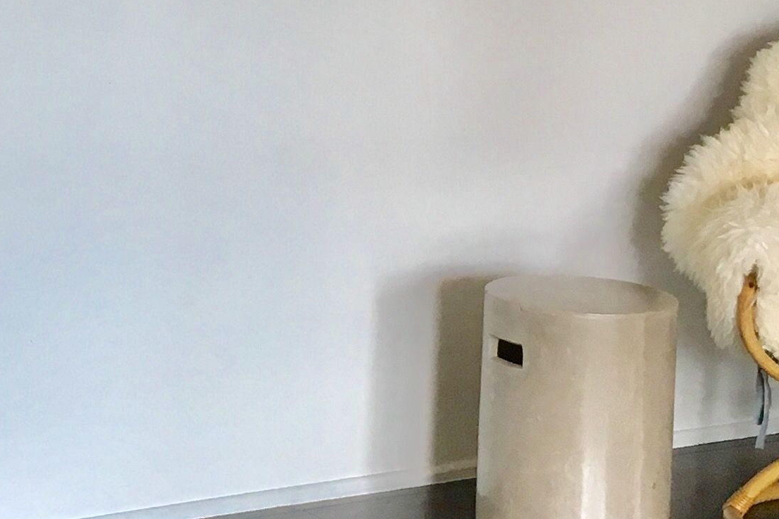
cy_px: 35
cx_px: -256
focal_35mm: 110
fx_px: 2380
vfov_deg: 12.3
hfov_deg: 17.4
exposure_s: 1/33
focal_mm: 4.15
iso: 32
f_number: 2.2
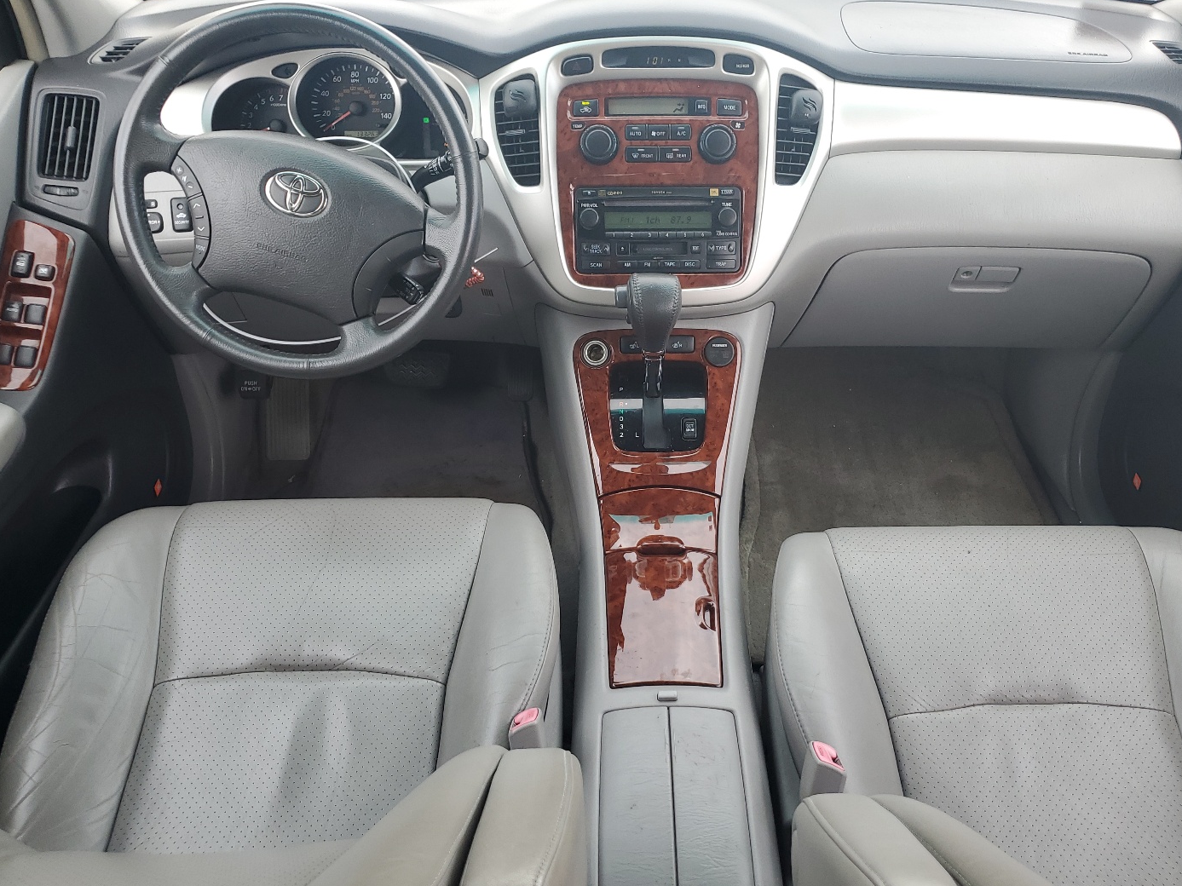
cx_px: 649
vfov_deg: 46.7
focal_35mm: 30
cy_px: 489
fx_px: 1024
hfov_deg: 59.8
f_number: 1.5
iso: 50
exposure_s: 1/130
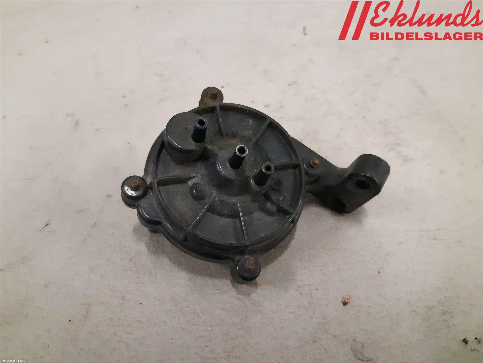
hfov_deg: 67.3
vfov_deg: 53.1
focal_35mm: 26
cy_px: 182
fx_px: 363
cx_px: 242
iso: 800
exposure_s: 1/186
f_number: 1.7
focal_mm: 3.93
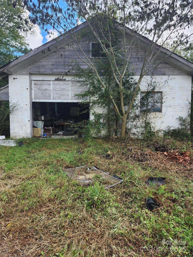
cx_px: 96
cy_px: 128
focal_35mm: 23
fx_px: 171
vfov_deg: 73.9
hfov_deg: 58.9
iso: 25
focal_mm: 5.54
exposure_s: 1/399
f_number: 1.8
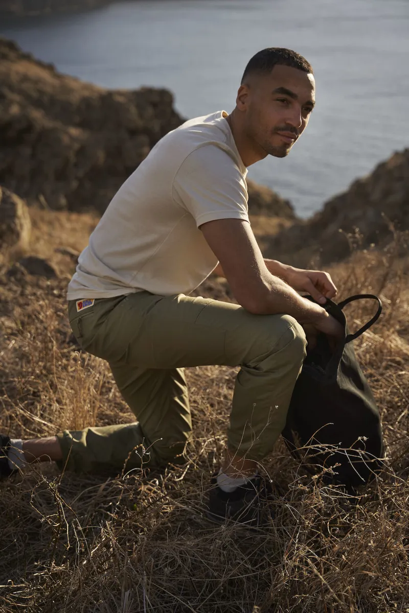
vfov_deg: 39.7
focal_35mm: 50
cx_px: 204
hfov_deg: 27.0
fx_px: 850
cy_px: 306
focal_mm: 49.9
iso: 160
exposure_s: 1/1250
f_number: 3.5
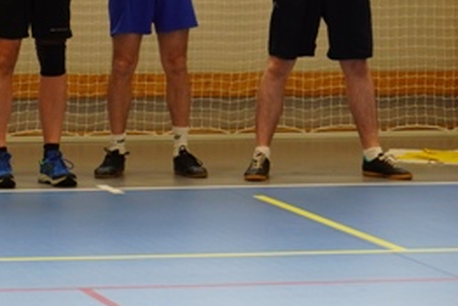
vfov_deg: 5.8
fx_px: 3004
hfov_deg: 8.7
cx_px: 81
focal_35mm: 236
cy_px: -119
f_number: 5.6
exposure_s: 1/80
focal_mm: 50
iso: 400
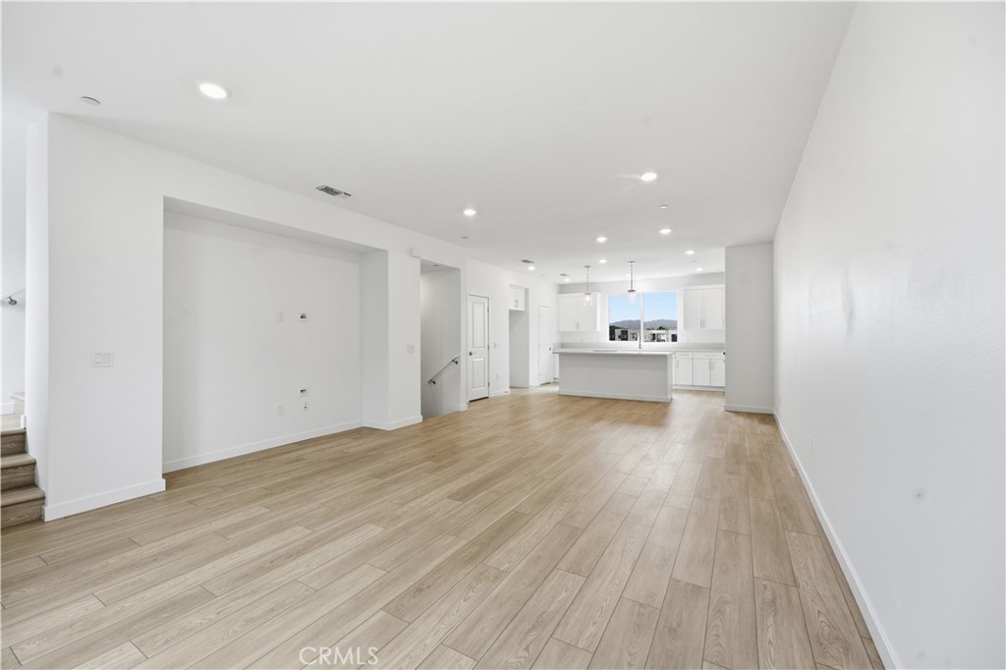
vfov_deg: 81.2
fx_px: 391
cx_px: 503
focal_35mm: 14
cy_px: 335
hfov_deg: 104.3
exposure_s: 1/320
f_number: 8
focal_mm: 14
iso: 500
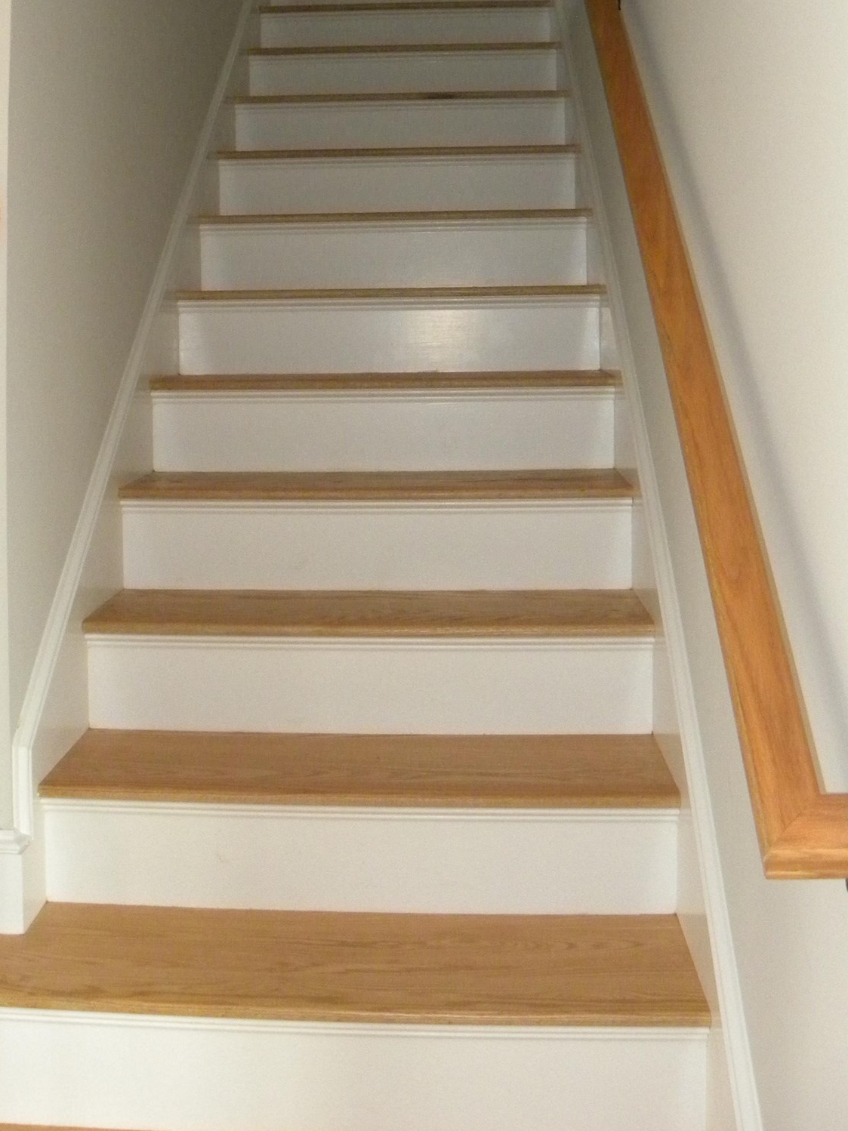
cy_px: 304
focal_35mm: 40
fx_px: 1307
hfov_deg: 35.9
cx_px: 401
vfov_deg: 45.4
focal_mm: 4.6
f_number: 2.8
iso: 400
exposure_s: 1/30
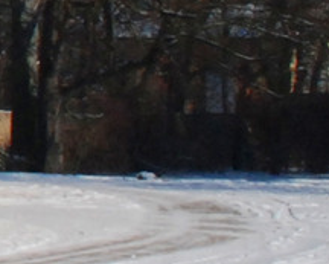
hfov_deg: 5.2
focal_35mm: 313
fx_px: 3049
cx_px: -1136
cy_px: -372
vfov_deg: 4.8
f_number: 14
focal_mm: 24
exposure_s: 1/800
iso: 800
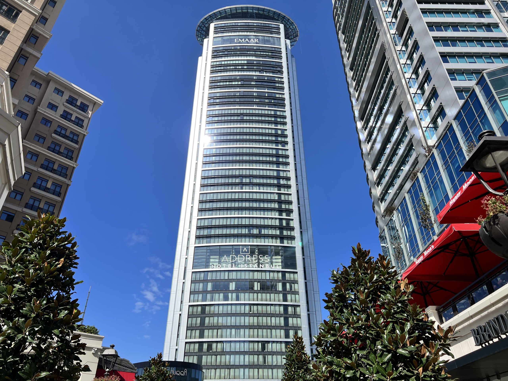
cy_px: 190
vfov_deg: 53.1
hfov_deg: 67.3
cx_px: 254
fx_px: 382
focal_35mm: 26
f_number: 1.5
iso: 50
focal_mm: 5.7
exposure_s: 1/5587
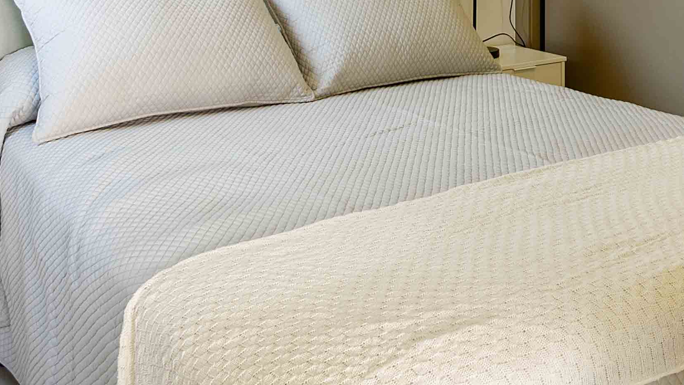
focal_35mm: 45
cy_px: -113
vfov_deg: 23.5
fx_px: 816
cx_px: 503
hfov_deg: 44.1
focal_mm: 12
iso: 320
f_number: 8
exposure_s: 1/3
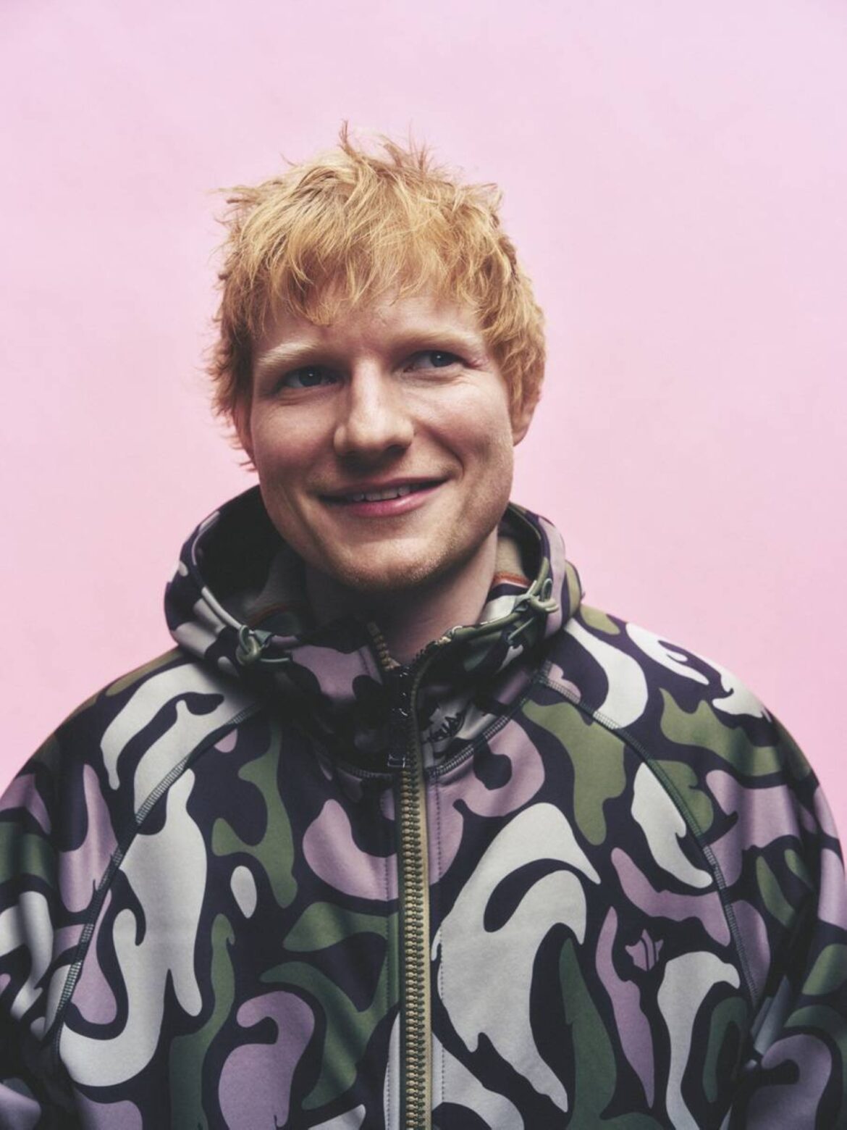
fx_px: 1435
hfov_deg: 32.9
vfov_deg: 42.9
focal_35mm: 44
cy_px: 565
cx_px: 424
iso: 1600
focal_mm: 55
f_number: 5.6
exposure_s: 1/400
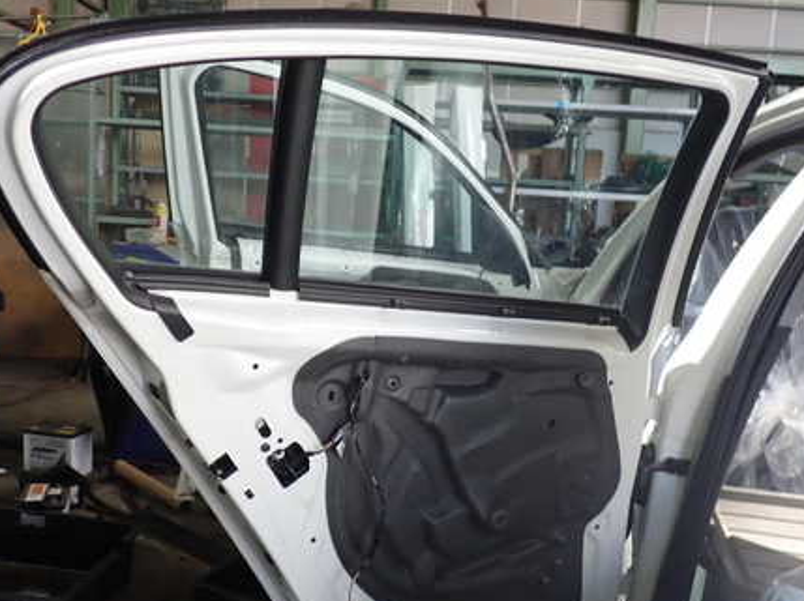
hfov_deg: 44.8
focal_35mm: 42
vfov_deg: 34.2
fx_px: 975
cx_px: 367
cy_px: 346
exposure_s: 1/125
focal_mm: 5.4
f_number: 2.3
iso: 200
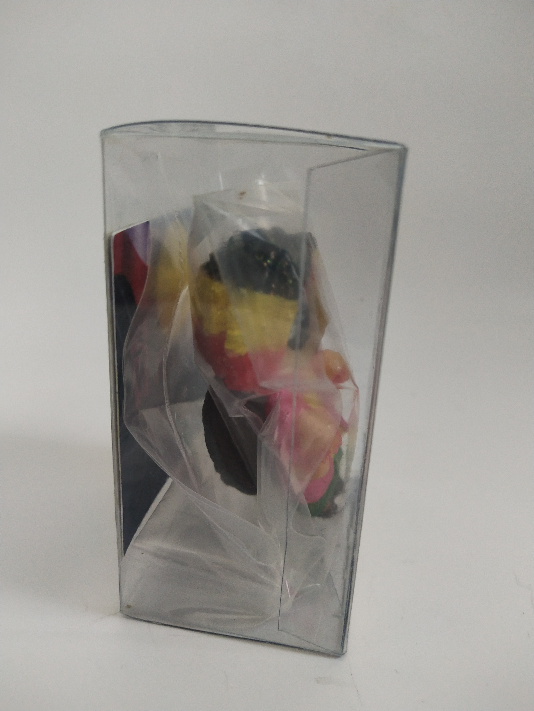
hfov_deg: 46.8
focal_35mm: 30
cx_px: 267
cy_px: 356
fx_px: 617
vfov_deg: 60.0
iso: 213
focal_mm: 3.95
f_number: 1.8
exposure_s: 1/100
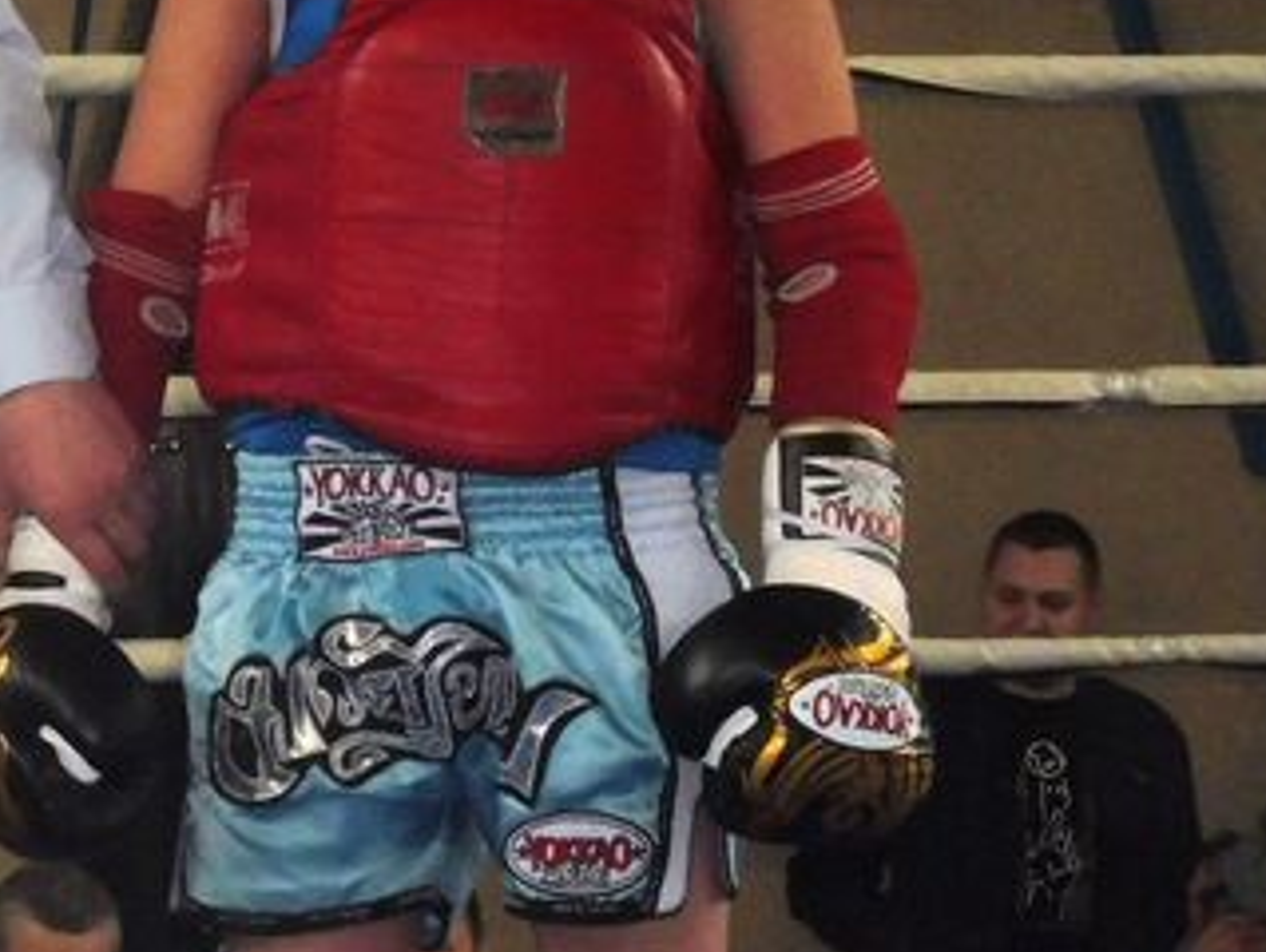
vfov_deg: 8.0
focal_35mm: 186
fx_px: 6810
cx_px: -123
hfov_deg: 10.5
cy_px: 260
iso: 400
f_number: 6.3
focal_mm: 11.7
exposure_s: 1/100
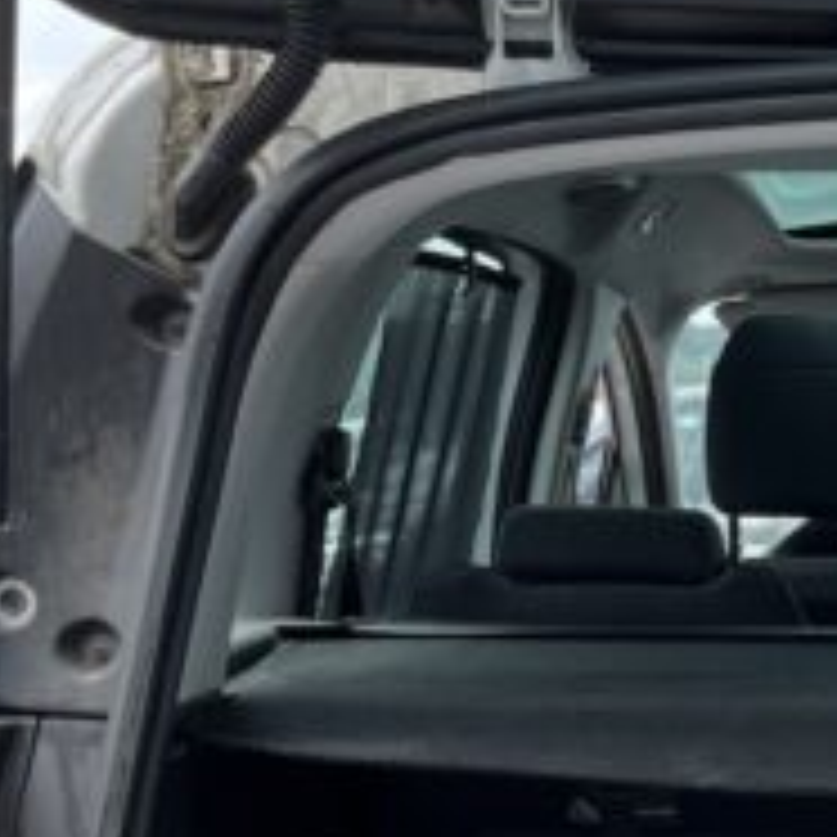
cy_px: 1134
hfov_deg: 16.5
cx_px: 1116
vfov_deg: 16.5
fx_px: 2708
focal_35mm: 99
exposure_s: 1/983
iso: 50
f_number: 1.6
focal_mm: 5.1
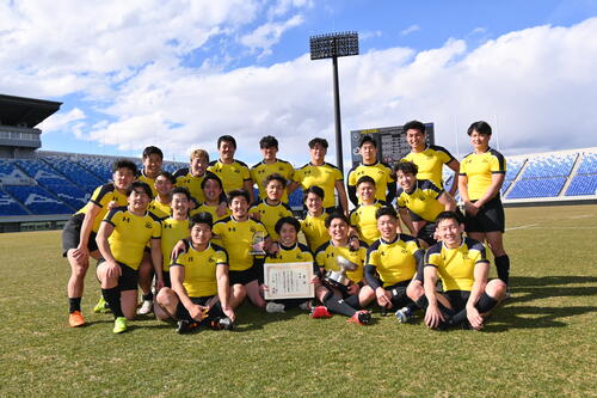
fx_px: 448
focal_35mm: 27
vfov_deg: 47.9
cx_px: 298
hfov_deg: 67.4
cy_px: 199
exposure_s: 1/200
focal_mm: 18
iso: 100
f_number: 10
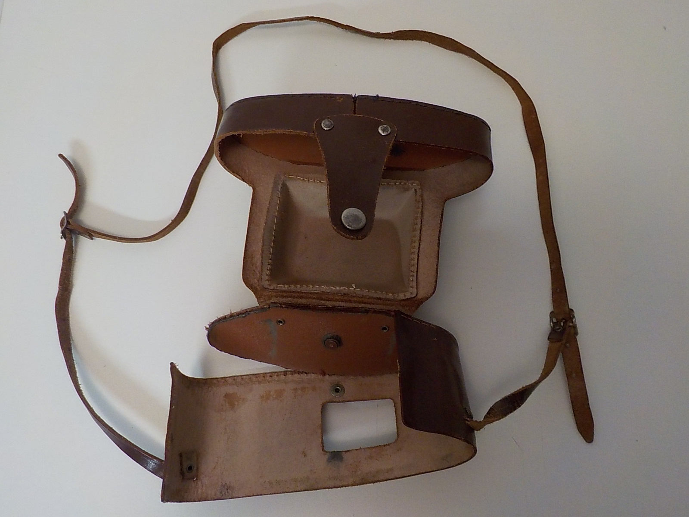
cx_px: 344
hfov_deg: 60.0
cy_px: 258
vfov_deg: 46.8
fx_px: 597
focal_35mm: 30
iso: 280
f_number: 3.3
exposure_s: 1/30
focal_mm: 4.1
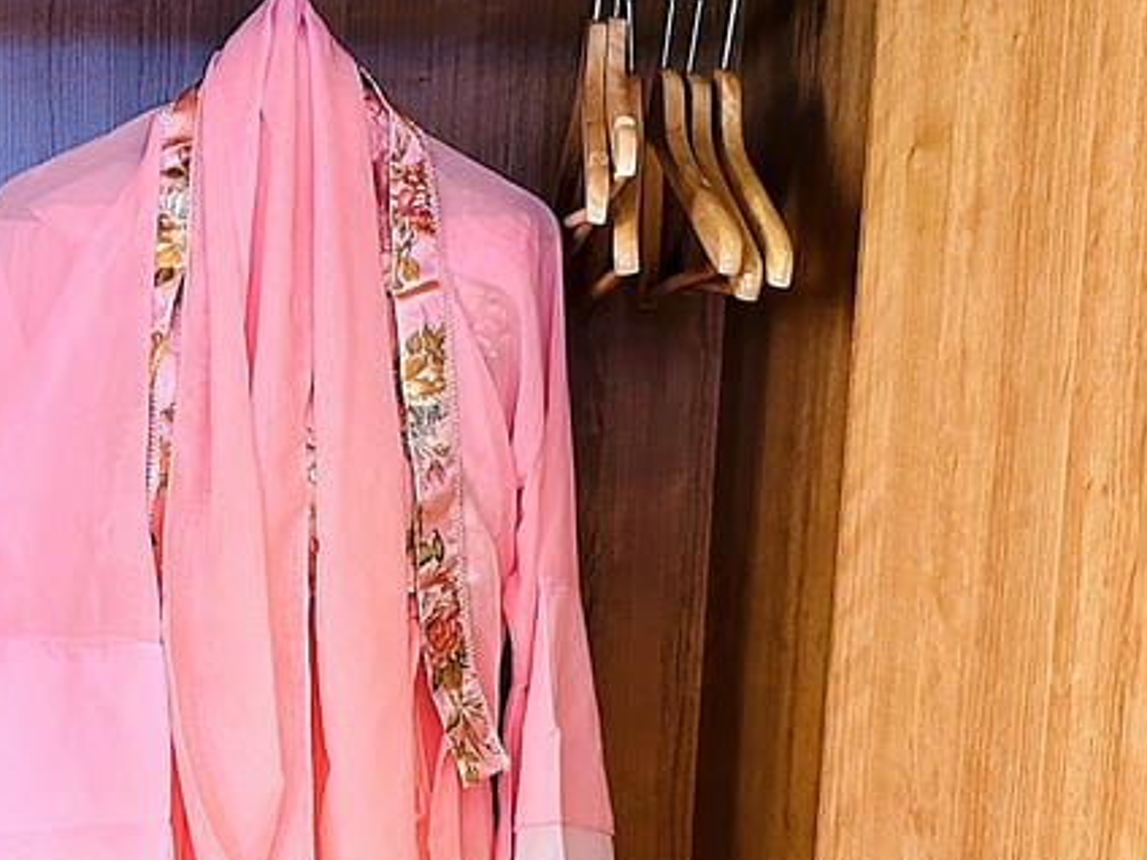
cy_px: 733
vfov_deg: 21.3
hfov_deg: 27.1
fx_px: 2253
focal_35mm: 68
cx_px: 30
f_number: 1.78
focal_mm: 6.86
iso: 640
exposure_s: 1/40
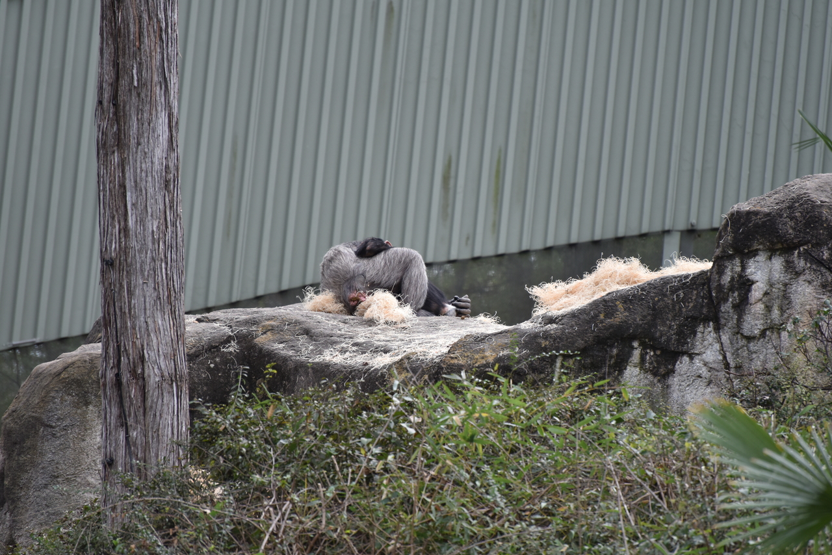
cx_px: 416
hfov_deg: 6.9
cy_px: 278
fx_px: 6934
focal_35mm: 300
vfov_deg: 4.6
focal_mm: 300
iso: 800
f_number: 5.6
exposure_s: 1/640
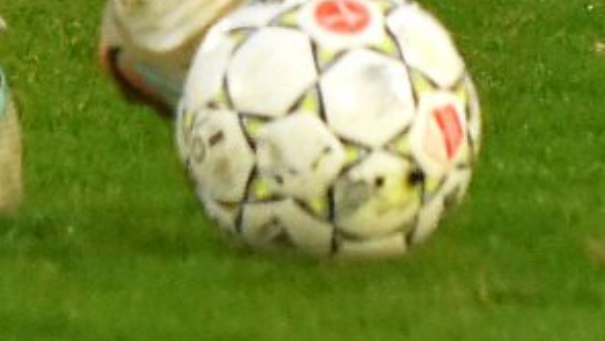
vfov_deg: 0.6
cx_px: -326
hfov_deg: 1.1
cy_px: -918
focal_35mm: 1943
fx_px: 31173
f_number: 2.8
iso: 2500
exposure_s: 1/800
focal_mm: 190
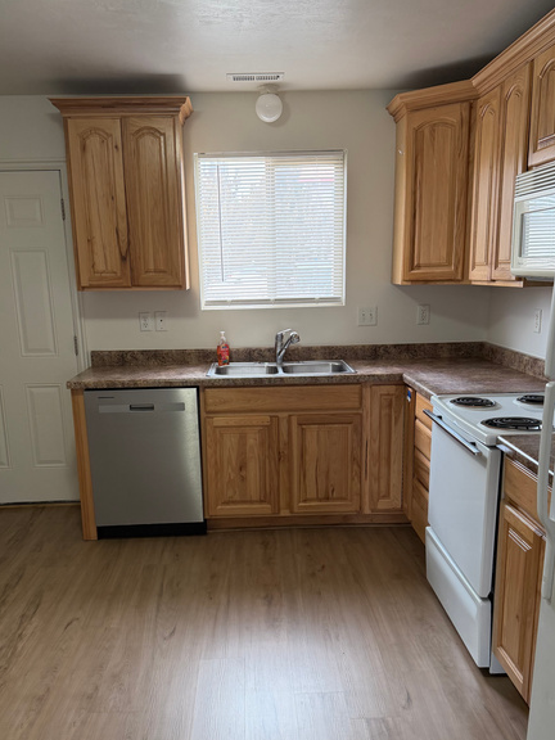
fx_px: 684
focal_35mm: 32
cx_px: 266
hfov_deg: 44.2
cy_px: 430
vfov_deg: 56.5
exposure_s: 1/130
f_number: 1.78
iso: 200
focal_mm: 6.76
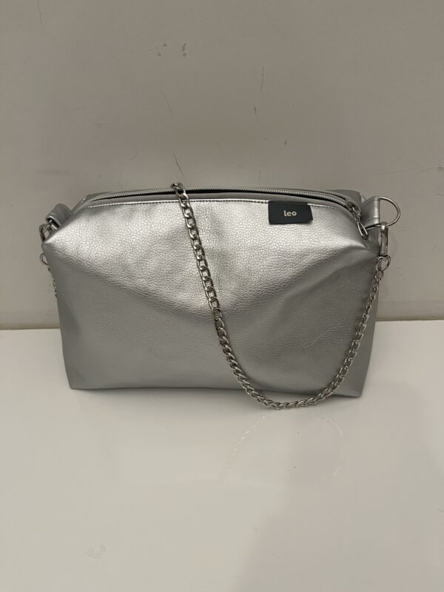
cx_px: 222
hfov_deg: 53.1
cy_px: 296
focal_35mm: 26
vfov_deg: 67.3
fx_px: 445
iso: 100
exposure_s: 1/50
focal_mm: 5.1
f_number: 1.6
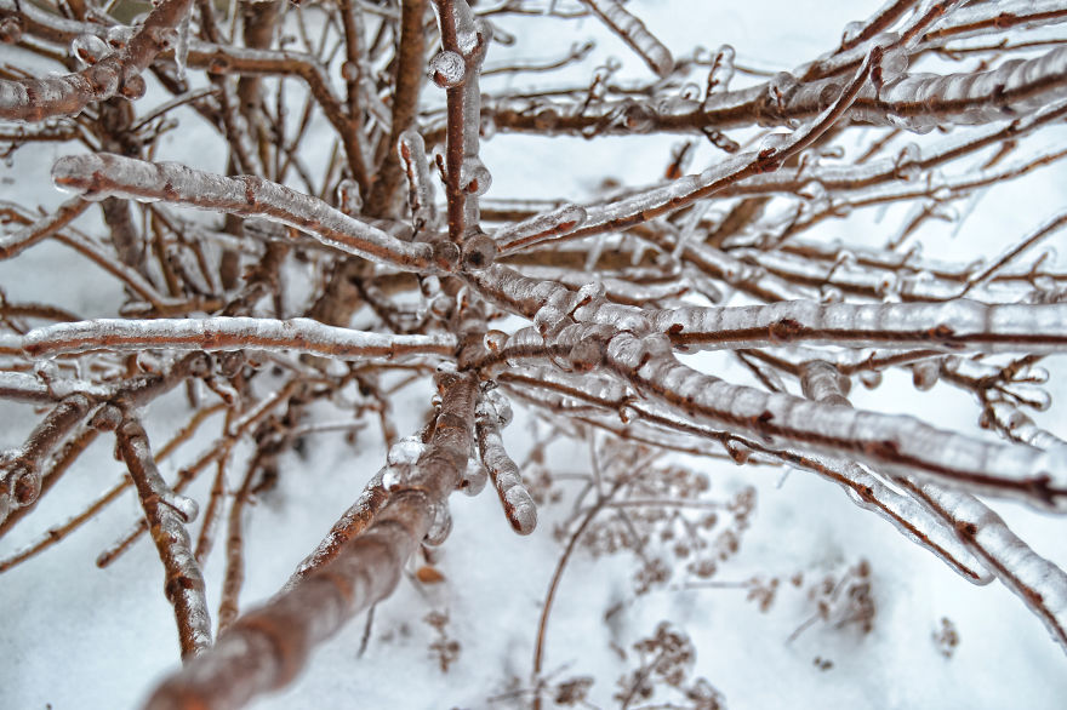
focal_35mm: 52
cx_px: 534
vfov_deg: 25.7
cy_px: 355
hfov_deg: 37.9
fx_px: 1555
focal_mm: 35
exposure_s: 1/125
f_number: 5.6
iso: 400
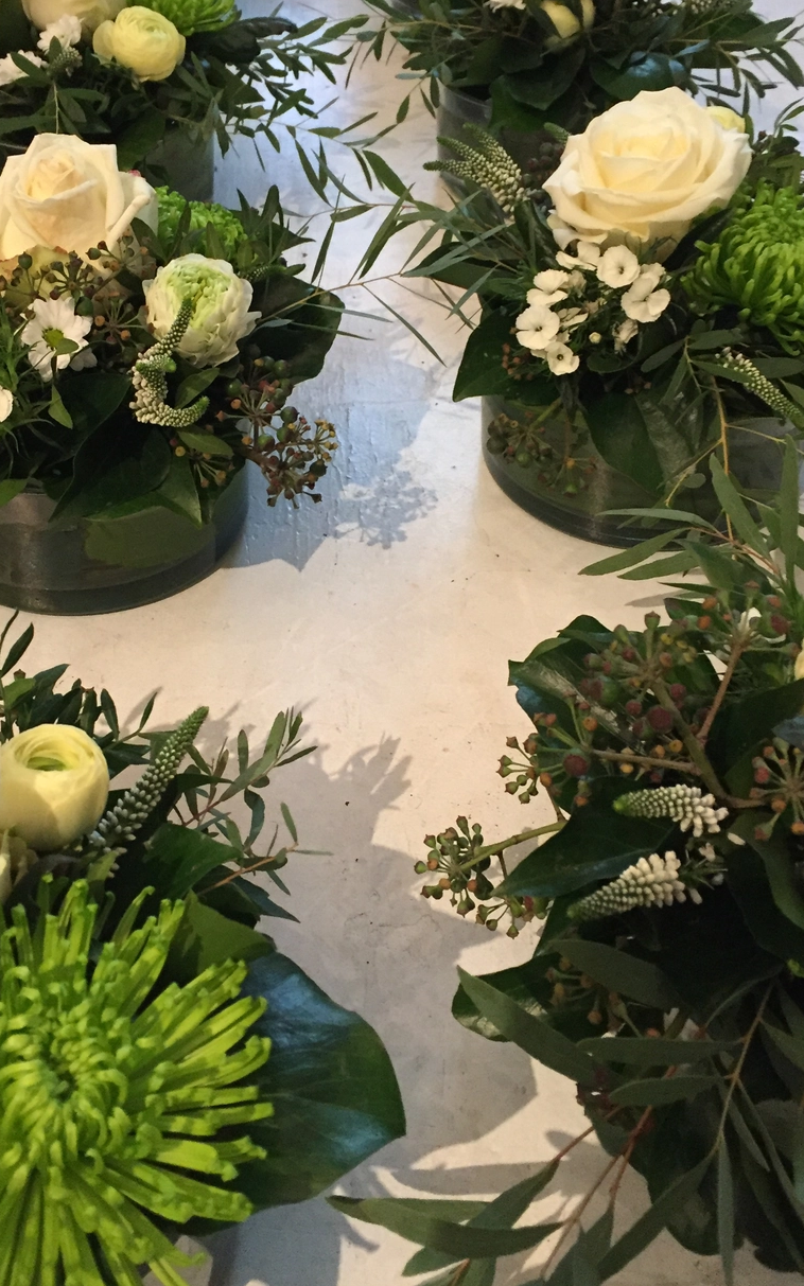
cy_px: 540
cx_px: 337
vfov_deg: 51.3
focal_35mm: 38
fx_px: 1332
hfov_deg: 33.5
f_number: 2.2
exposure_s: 1/33
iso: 320
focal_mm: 4.15
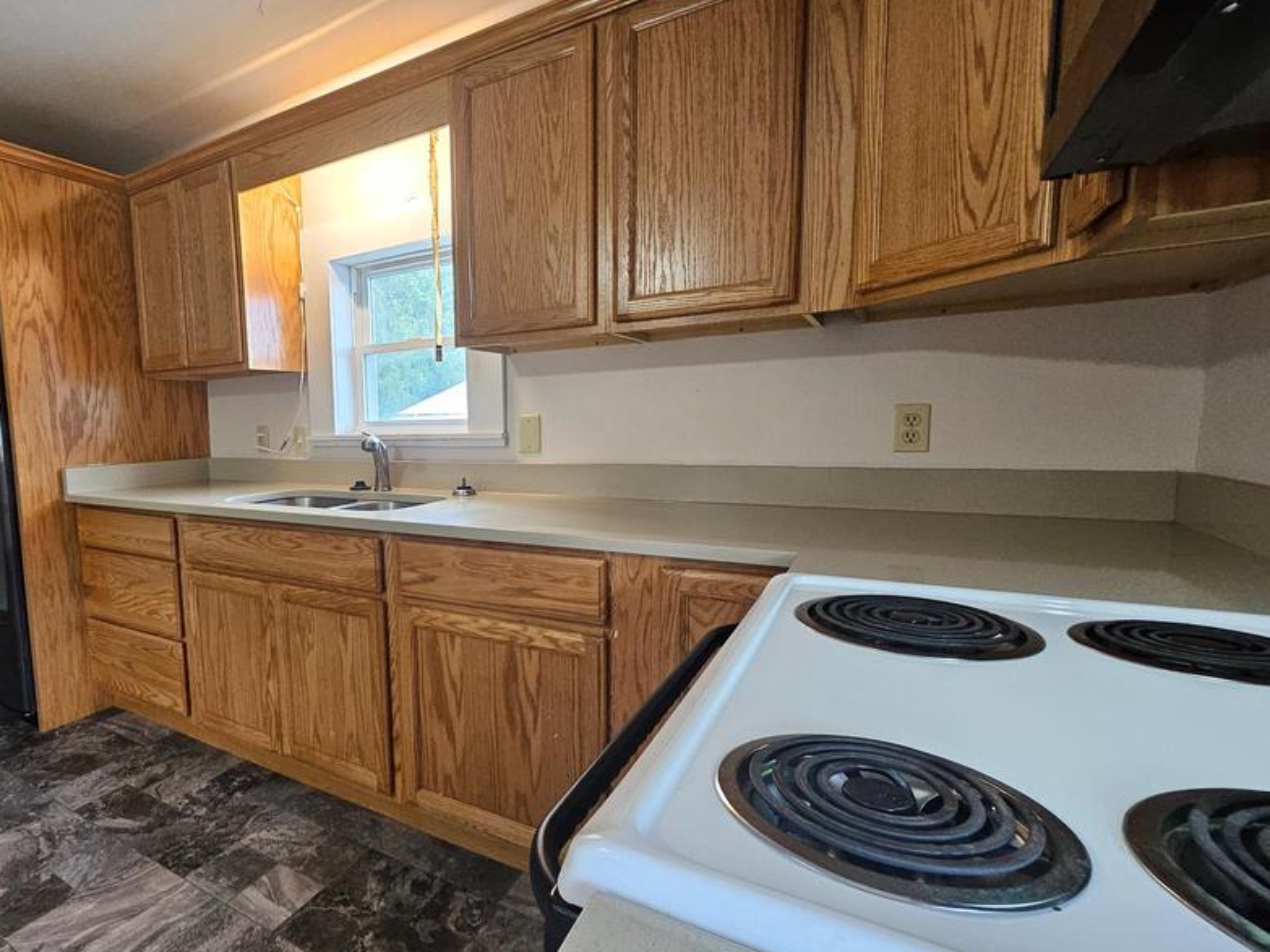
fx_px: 624
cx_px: 475
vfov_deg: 74.7
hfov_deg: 89.2
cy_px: 498
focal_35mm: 17
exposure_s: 1/40
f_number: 2.2
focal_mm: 1.74
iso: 320
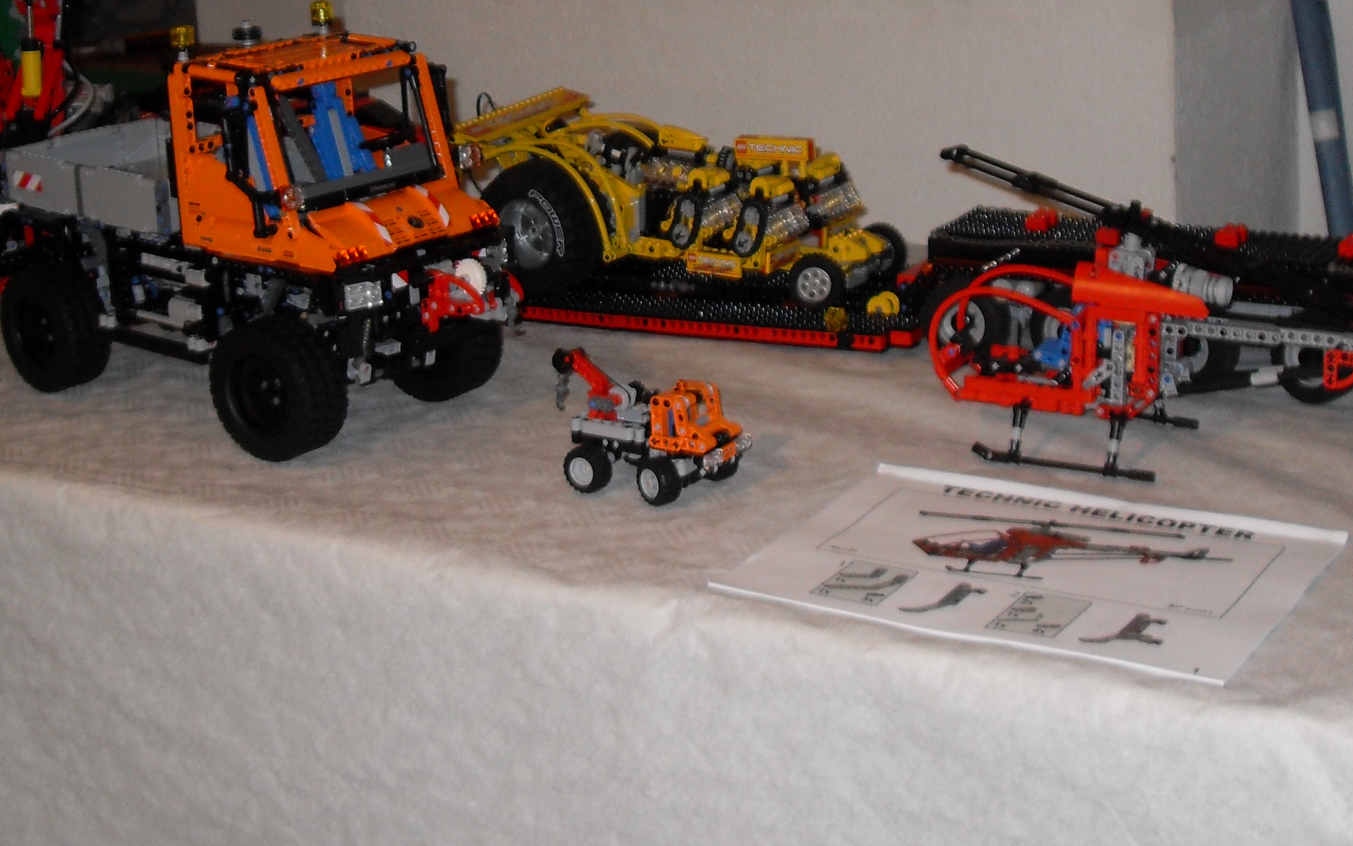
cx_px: 660
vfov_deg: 21.2
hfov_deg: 33.5
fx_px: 2249
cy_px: 263
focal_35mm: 61
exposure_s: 1/45
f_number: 2.8
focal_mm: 6.3
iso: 100
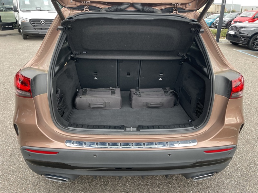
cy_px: 96
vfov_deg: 54.9
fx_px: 186
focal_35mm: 25
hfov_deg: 69.4
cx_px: 129
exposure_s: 1/121
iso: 125
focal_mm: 5.1
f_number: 1.6
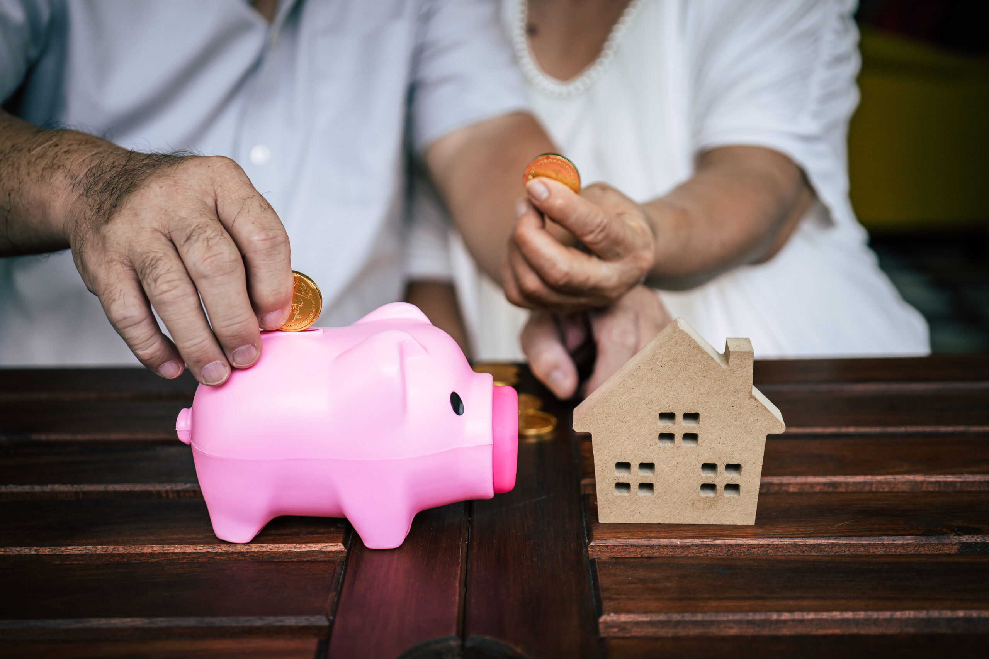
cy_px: 330
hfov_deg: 39.6
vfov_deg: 27.0
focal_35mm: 50
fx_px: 1374
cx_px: 494
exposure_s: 1/640
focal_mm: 50
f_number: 2.8
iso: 200
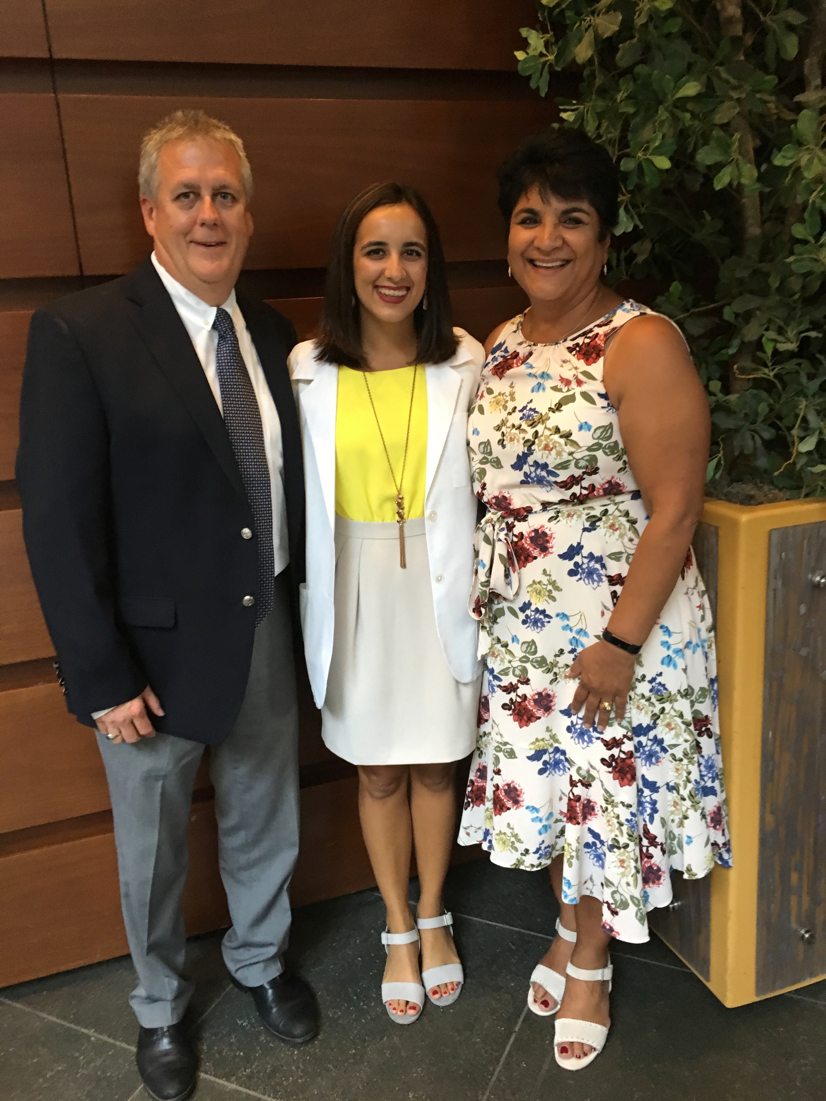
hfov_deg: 48.2
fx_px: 923
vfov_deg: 61.7
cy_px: 550
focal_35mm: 29
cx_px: 413
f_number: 2.2
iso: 200
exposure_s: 1/20
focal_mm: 4.15
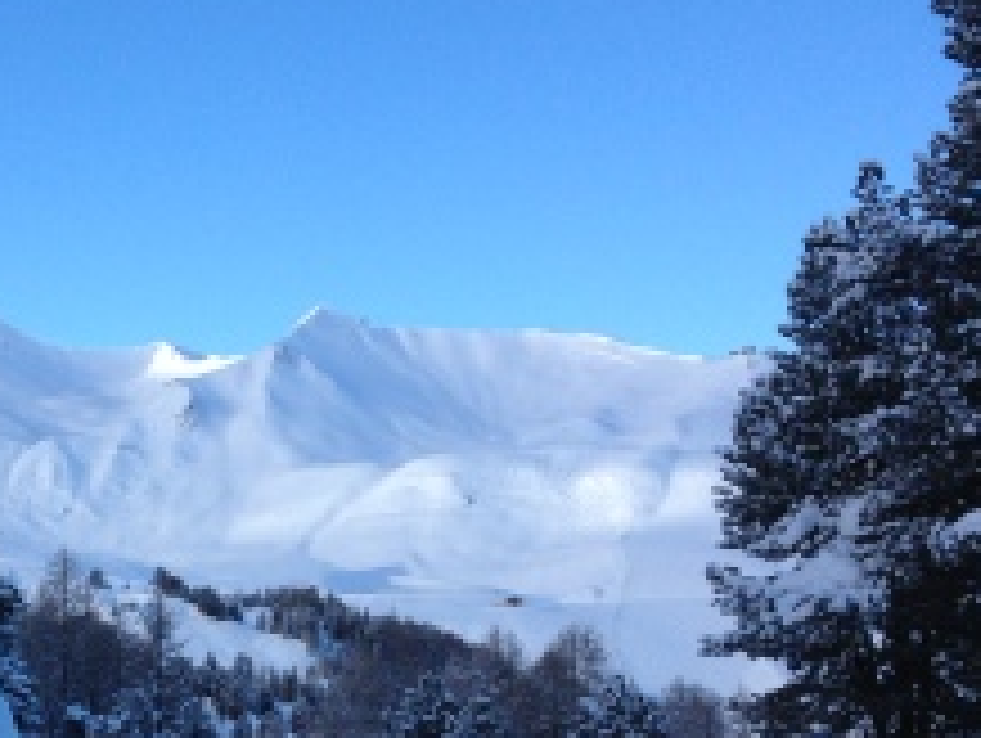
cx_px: 202
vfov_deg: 18.7
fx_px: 2185
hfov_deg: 24.9
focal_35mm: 77
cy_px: 706
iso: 50
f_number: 2.4
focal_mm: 4.28
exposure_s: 1/890
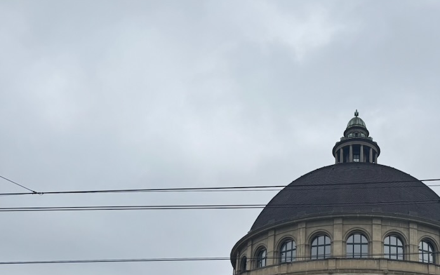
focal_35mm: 47
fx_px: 564
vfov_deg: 25.4
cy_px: 302
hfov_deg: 41.3
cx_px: 334
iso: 80
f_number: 1.78
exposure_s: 1/2959
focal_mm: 6.76
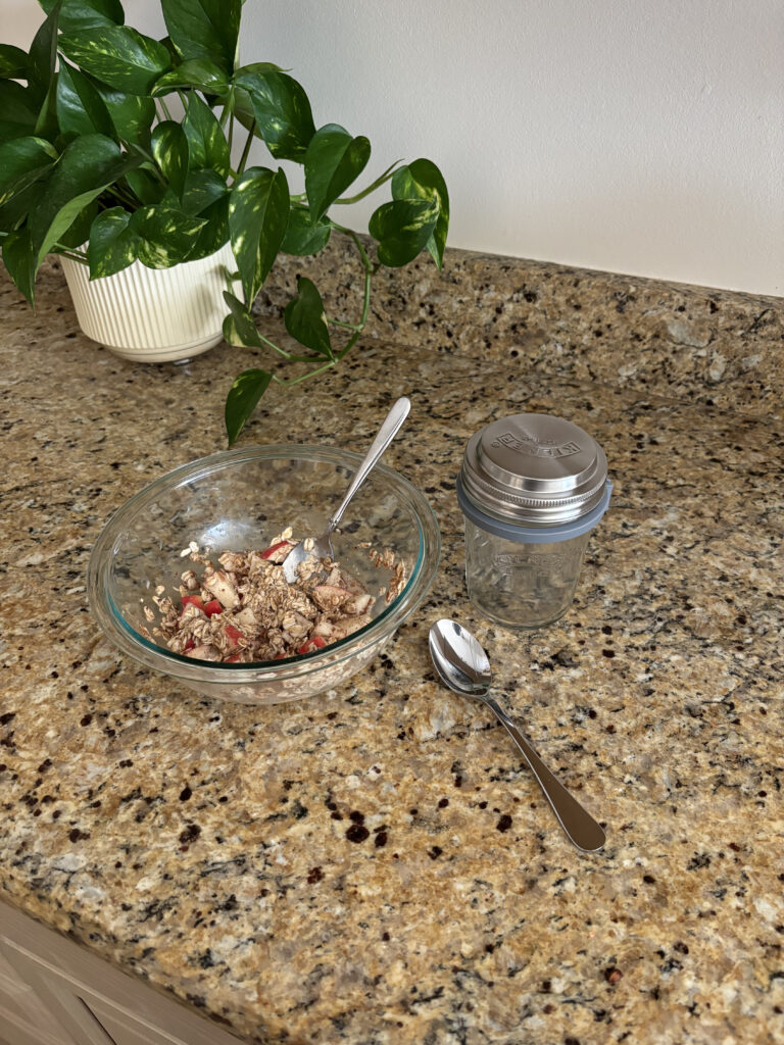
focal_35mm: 26
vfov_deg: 67.3
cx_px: 392
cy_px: 522
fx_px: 785
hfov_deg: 53.1
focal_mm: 5.96
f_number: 1.6
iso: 500
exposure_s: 1/43
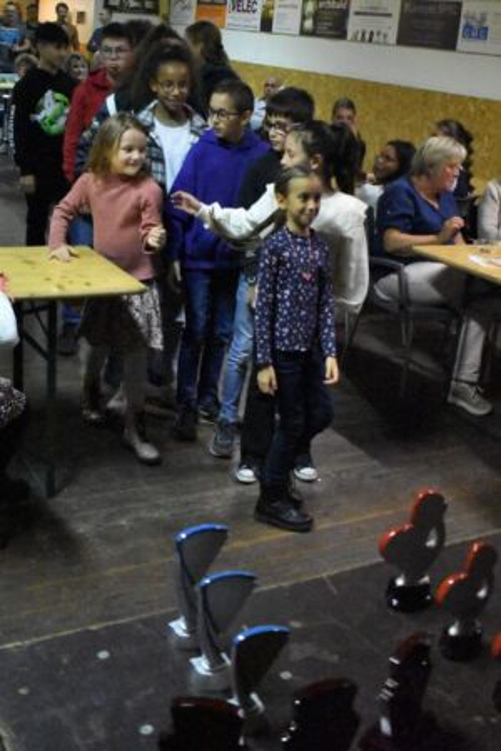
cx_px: 250
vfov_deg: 57.2
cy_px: 376
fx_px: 689
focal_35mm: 33
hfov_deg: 40.0
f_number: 3.8
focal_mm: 22
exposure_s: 1/200
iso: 12800
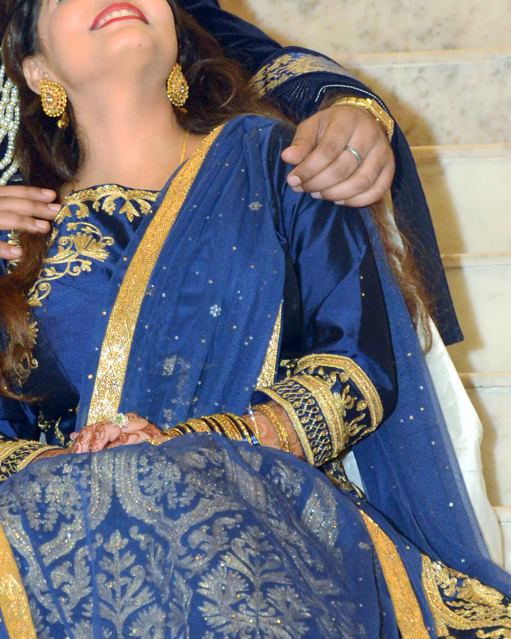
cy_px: 366
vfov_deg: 8.6
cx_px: 142
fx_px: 4254
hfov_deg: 6.9
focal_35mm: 225
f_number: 5.6
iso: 1250
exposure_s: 1/100
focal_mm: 58
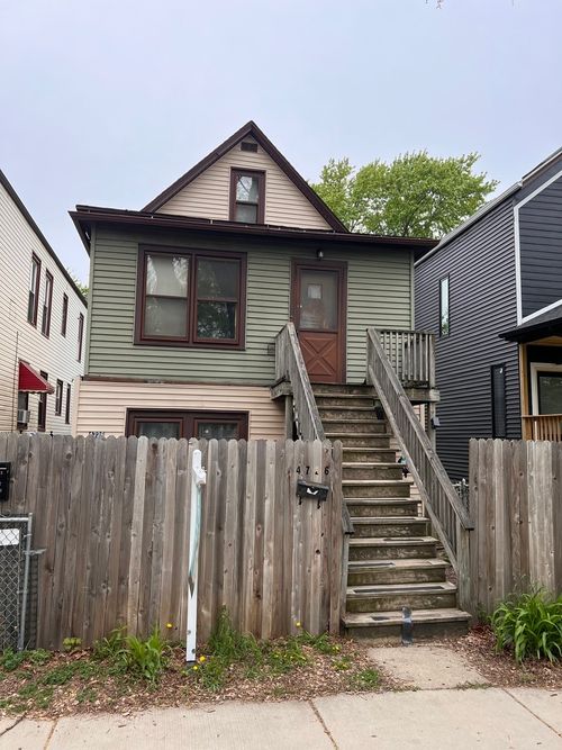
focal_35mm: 26
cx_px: 281
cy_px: 375
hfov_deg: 53.0
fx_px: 563
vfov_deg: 67.3
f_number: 1.5
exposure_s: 1/1869
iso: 50
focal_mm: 5.7
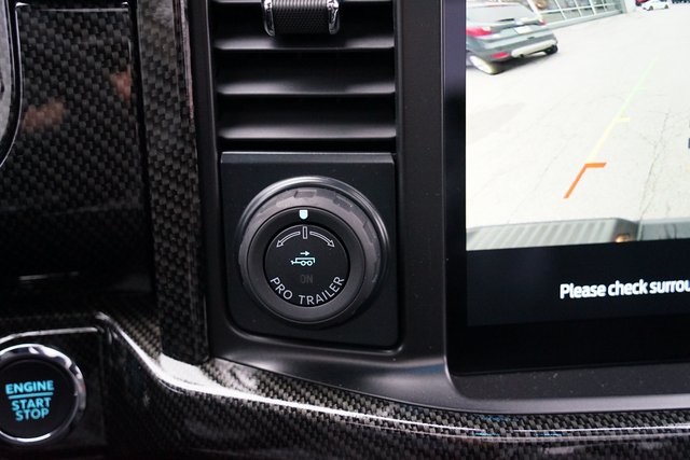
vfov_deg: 29.9
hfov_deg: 43.6
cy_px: 230
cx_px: 345
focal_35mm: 45
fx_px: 863
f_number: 4
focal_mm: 45
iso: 5000
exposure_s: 1/60
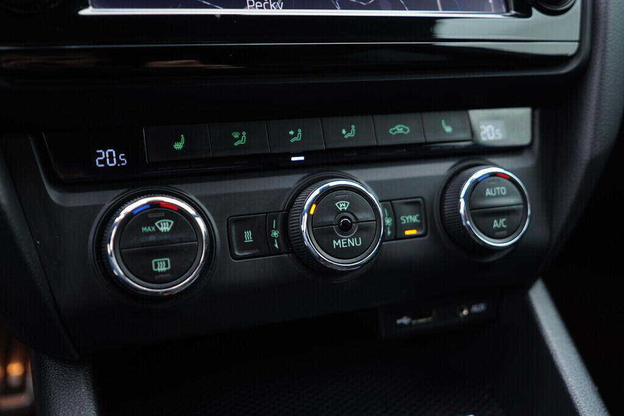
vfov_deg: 36.9
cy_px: 208
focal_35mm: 36
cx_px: 312
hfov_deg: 53.1
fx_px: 624
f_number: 2.8
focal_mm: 24
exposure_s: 1/40
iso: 320
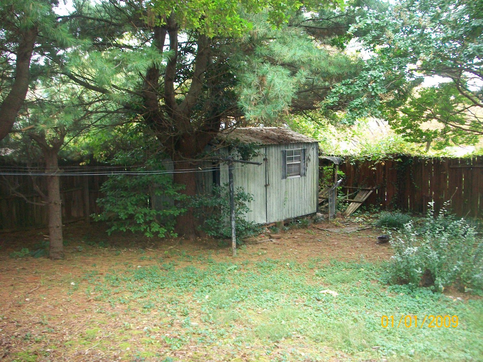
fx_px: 474
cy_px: 181
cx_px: 242
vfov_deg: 41.8
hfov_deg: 54.0
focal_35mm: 34
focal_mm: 5.7
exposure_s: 1/60
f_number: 2.8
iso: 160
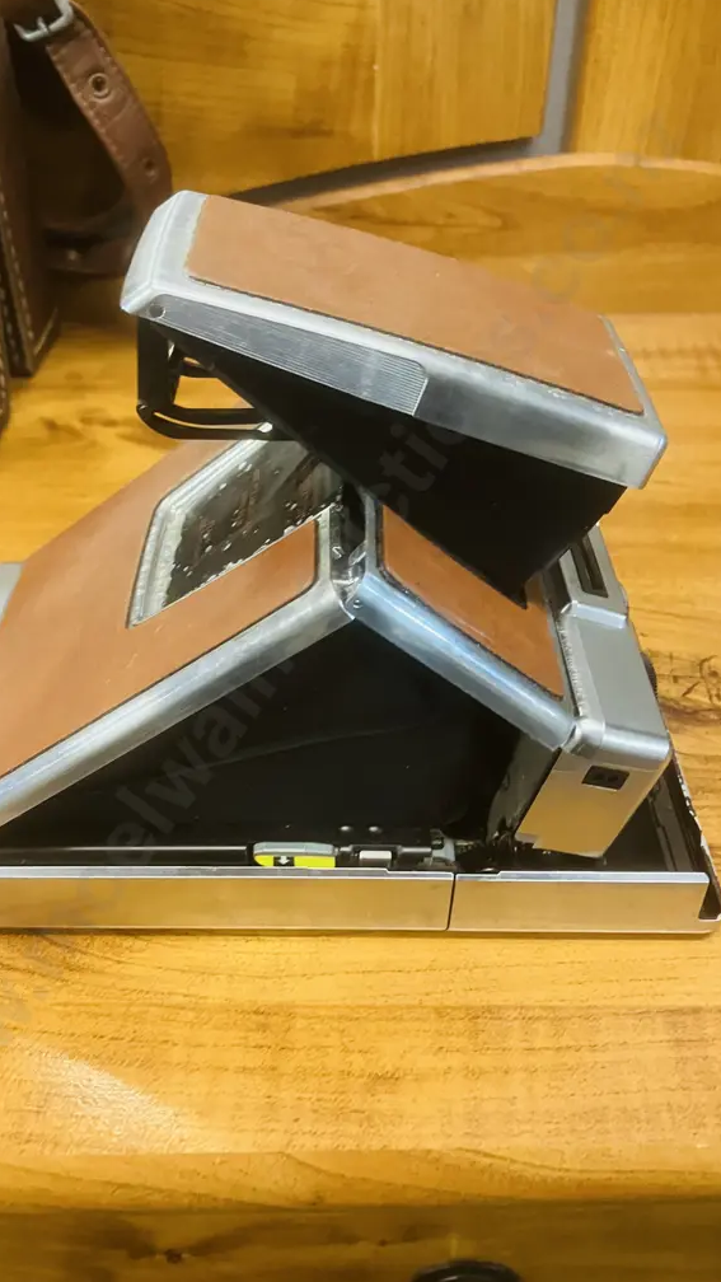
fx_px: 1054
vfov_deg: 62.6
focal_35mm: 31
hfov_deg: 37.6
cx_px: 282
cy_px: 642
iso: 320
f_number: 1.8
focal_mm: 3.99
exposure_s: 1/50
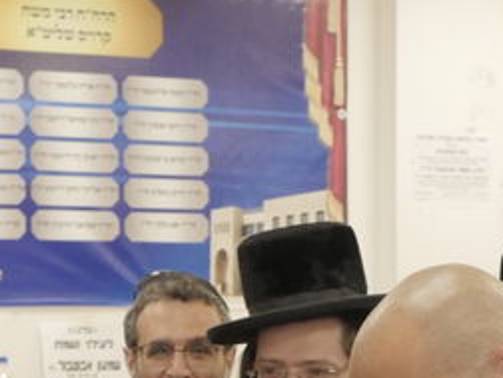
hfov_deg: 11.1
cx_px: 375
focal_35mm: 178
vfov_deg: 8.1
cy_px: 674
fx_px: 2586
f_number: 2.8
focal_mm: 16
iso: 640
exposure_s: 1/160
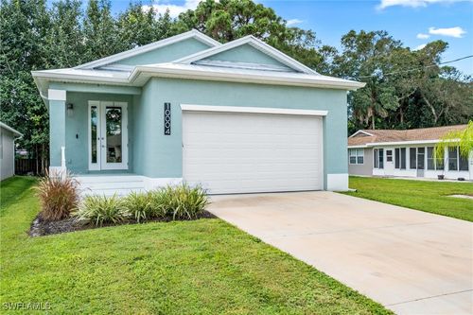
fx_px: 407
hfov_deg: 60.3
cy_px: 158
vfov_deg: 42.3
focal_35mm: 31
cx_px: 236
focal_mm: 31
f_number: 10
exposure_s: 1/320
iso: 400
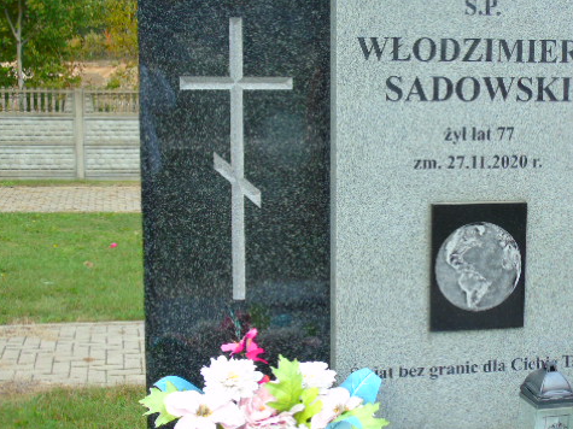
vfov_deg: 23.6
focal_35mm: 62
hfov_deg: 31.0
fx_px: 1026
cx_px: 369
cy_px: 221
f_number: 4.1
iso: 80
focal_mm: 8.2
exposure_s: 1/80
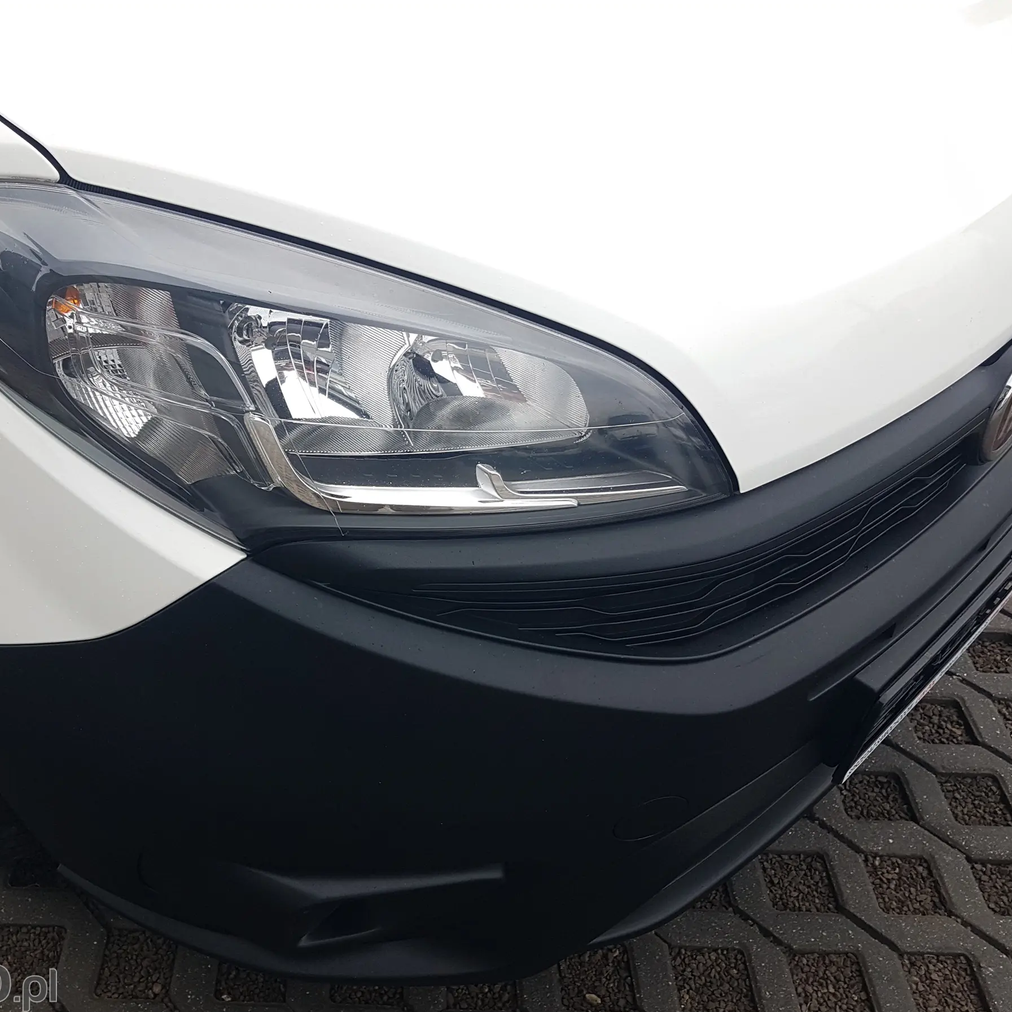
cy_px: 511
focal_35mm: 31
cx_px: 385
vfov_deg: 52.5
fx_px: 1025
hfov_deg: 52.0
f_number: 1.7
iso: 40
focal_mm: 4.2
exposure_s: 1/229
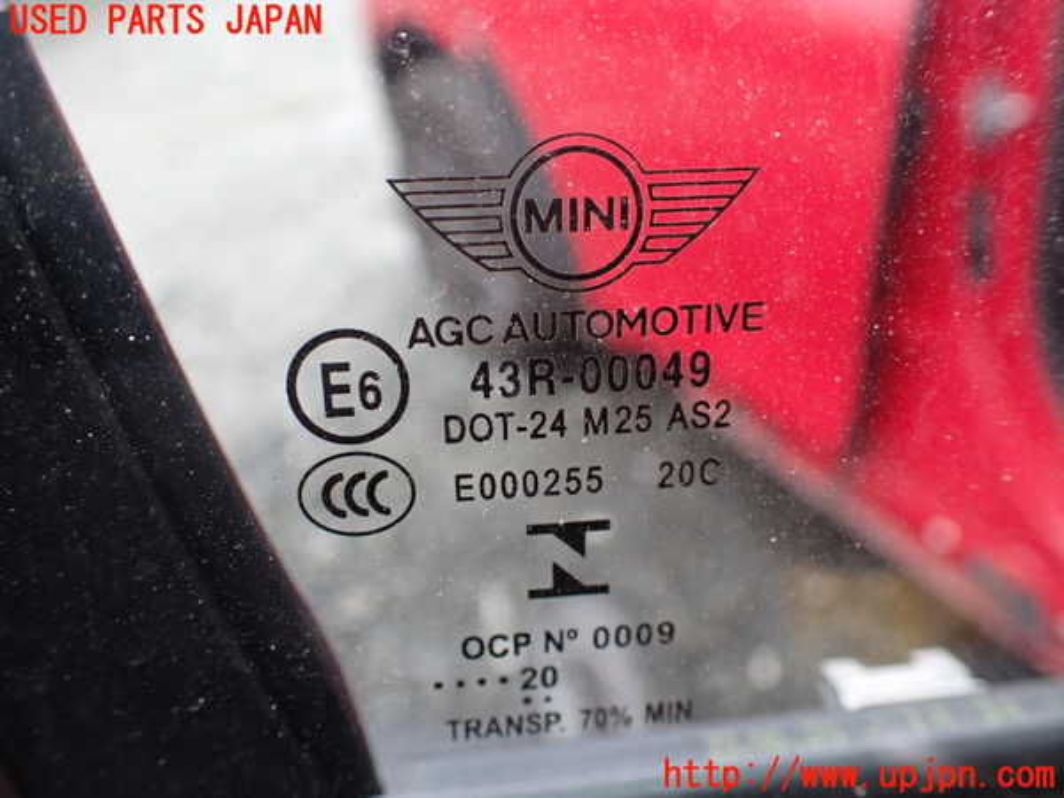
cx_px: 532
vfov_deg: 46.8
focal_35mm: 30
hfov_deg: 60.0
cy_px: 399
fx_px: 922
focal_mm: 5.4
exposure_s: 1/125
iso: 200
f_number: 2.3
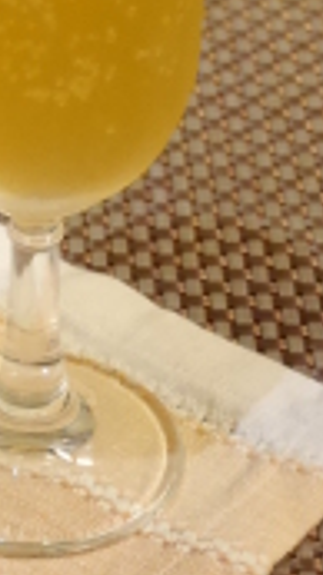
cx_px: -102
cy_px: -199
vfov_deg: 10.1
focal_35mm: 208
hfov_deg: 5.8
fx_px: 3175
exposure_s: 1/40
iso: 3200
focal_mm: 33
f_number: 5.6
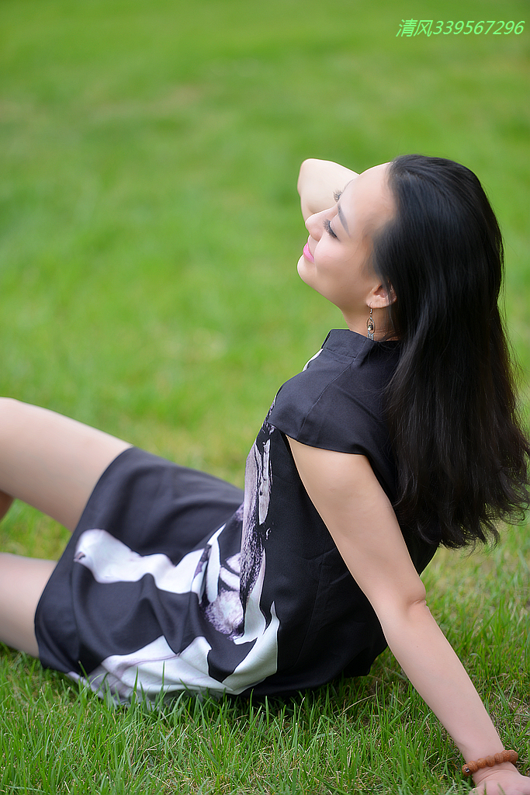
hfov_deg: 7.2
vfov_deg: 10.8
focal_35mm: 190
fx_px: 4194
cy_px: 398
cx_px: 265
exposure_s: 1/30
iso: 100
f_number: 2.8
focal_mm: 190
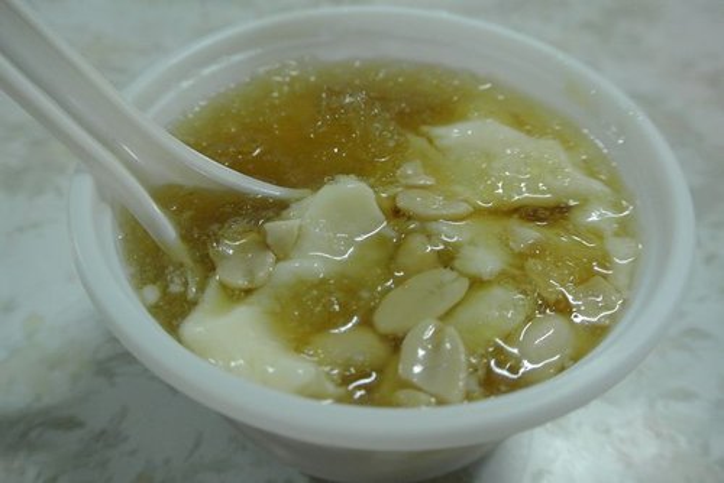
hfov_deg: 61.9
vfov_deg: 43.7
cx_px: 362
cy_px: 242
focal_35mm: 30
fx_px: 604
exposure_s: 1/30
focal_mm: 11.4
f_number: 3.5
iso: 1250
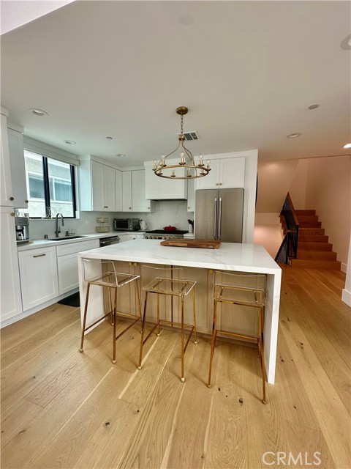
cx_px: 176
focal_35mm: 14
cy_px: 234
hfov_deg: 85.7
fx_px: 189
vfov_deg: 102.1
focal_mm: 2.22
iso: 64
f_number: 2.2
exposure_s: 1/120
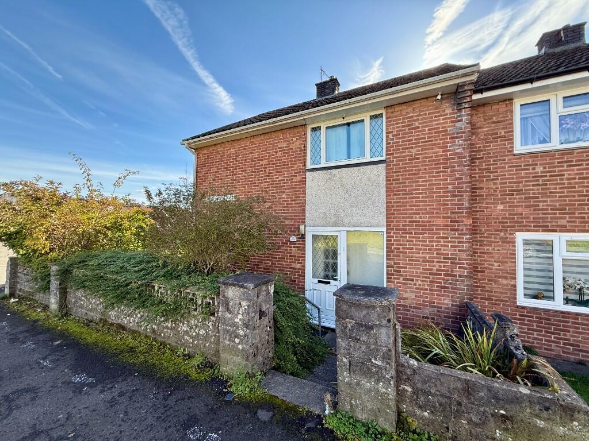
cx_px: 294
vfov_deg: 85.7
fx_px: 238
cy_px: 220
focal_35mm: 14
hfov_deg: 102.1
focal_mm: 2.22
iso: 64
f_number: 2.2
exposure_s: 1/433
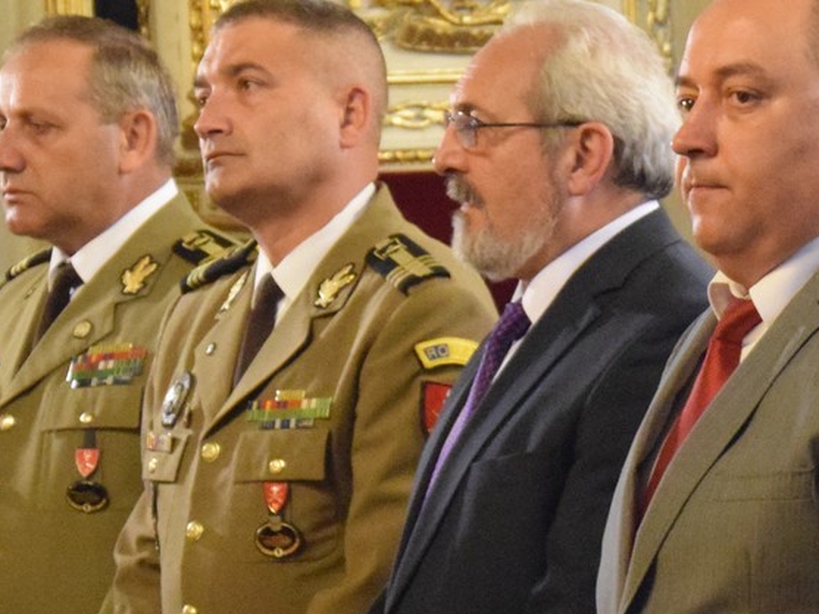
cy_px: 444
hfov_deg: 8.2
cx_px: 1018
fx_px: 5632
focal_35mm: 238
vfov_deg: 6.2
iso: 6400
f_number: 4.8
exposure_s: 1/20
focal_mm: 48
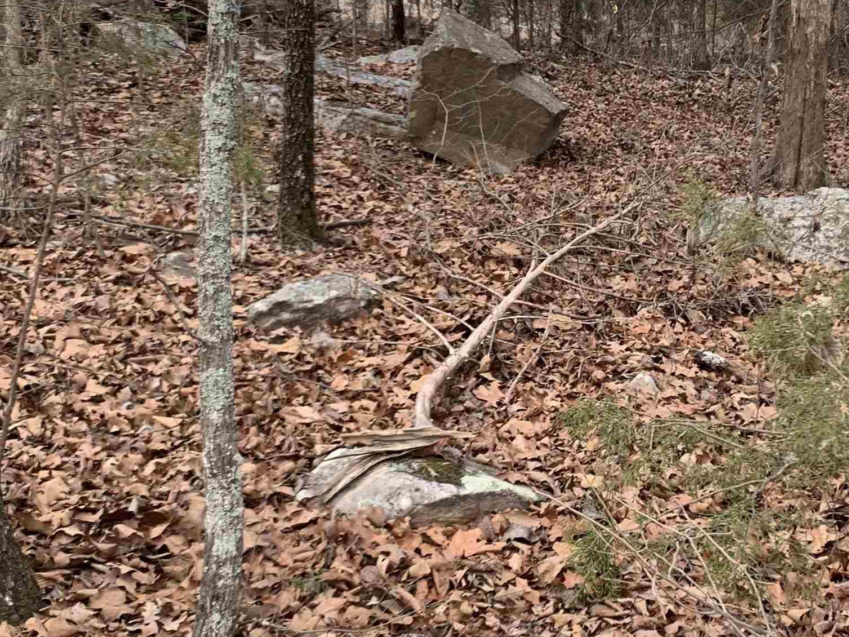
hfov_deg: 35.7
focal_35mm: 53
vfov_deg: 27.5
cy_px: 292
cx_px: 586
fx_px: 1300
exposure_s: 1/122
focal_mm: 4.25
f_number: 1.8
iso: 32
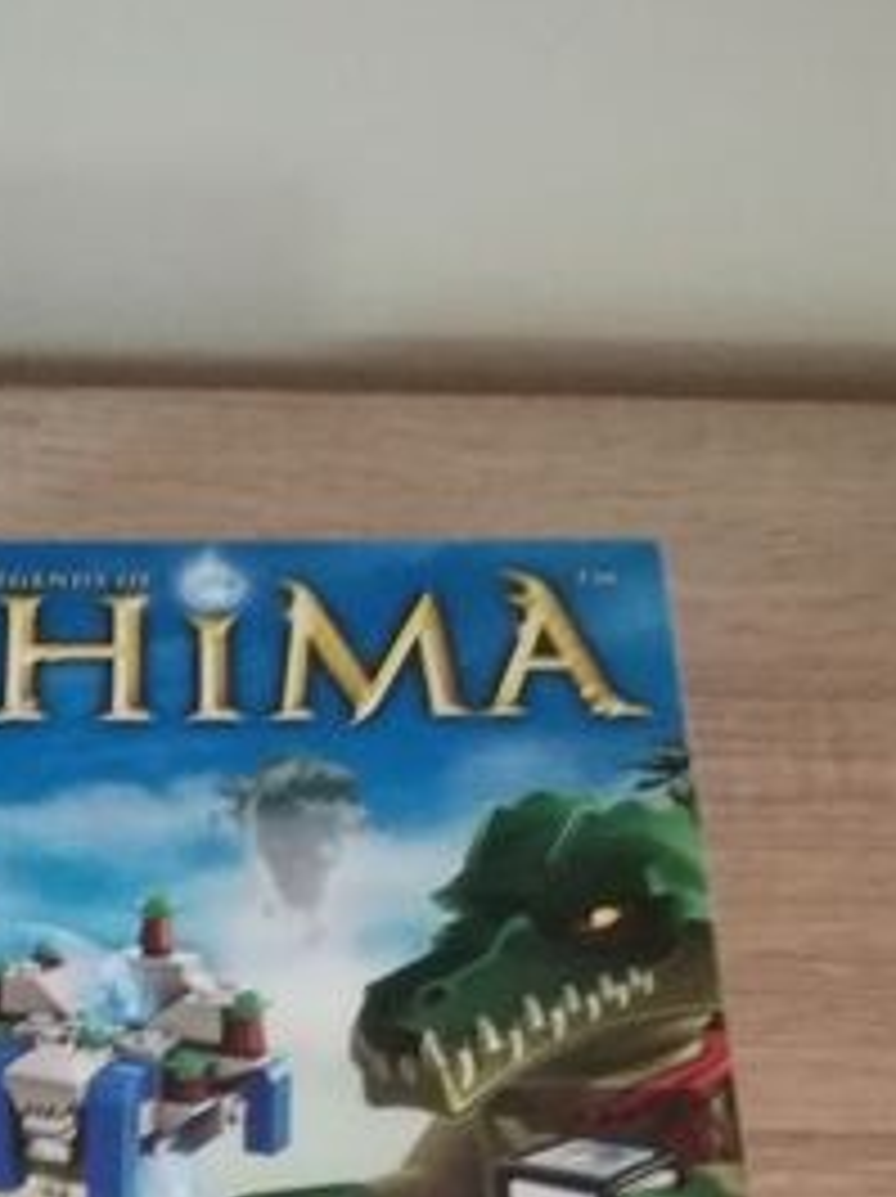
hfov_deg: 22.1
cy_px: 1350
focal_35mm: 65
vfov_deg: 27.1
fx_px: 2247
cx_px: 113
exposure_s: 1/14.3
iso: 1000
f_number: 2
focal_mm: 3.79
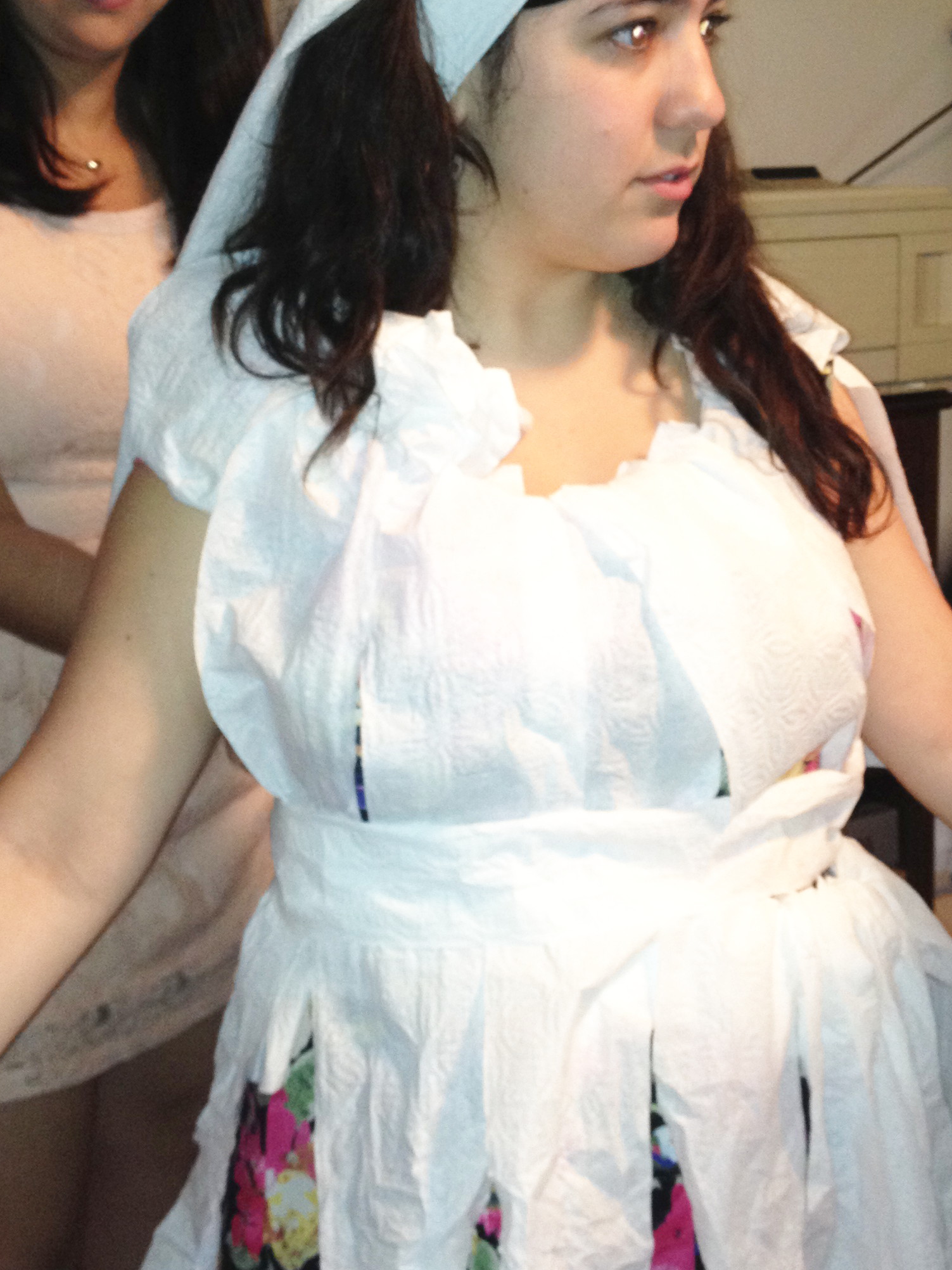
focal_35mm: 57
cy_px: 566
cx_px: 547
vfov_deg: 33.7
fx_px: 2090
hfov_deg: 25.6
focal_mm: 4.28
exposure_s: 1/20
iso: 160
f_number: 2.4
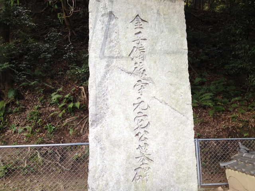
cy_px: 96
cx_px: 128
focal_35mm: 35
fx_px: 258
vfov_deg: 40.7
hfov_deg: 52.6
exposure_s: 1/60
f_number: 2.4
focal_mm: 4.28
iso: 80
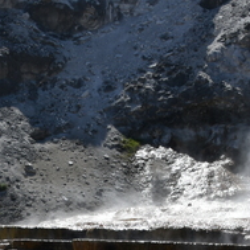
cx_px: 70
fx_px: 1789
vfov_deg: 7.9
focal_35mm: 219
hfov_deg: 8.0
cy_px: 353
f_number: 9
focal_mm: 38
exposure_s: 1/320
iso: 100
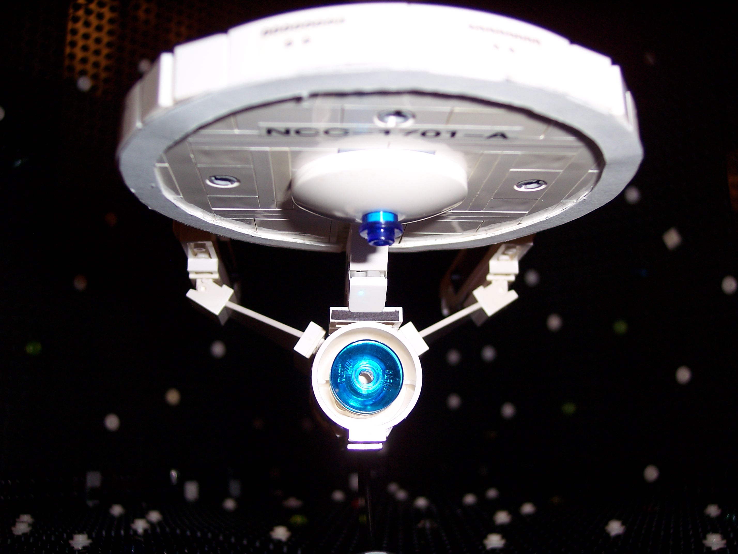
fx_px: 831
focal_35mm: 39
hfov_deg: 47.9
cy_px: 277
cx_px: 369
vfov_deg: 36.8
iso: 100
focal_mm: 8
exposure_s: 1/60
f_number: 2.8
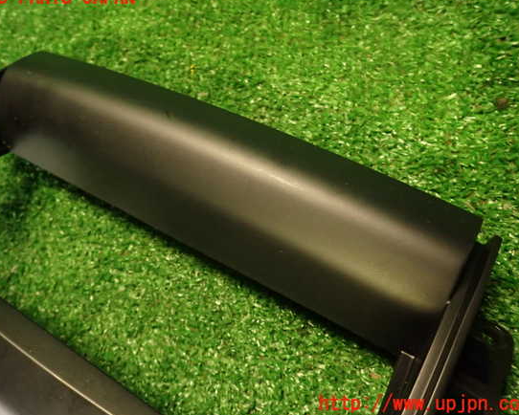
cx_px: 248
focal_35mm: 27
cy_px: 201
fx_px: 415
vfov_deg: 53.2
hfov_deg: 64.0
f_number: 2
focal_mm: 4.5
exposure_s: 1/30
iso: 400
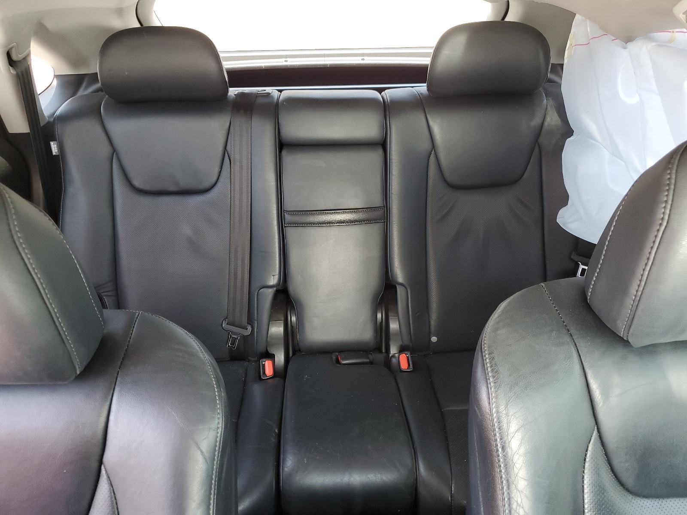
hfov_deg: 67.3
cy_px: 258
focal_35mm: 26
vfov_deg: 53.1
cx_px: 344
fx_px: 516
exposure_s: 1/60.2
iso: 61
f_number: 1.5
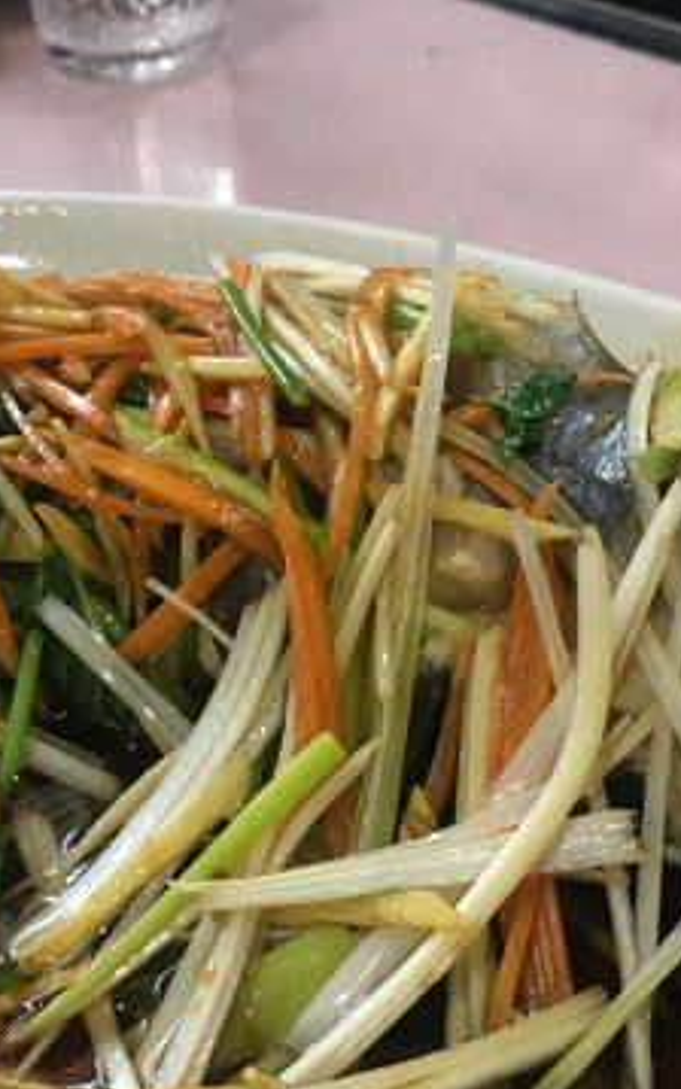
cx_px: 401
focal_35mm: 58
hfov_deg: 22.4
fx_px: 1721
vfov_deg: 35.0
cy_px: 649
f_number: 1.8
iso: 40
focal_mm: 3.99
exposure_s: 1/17
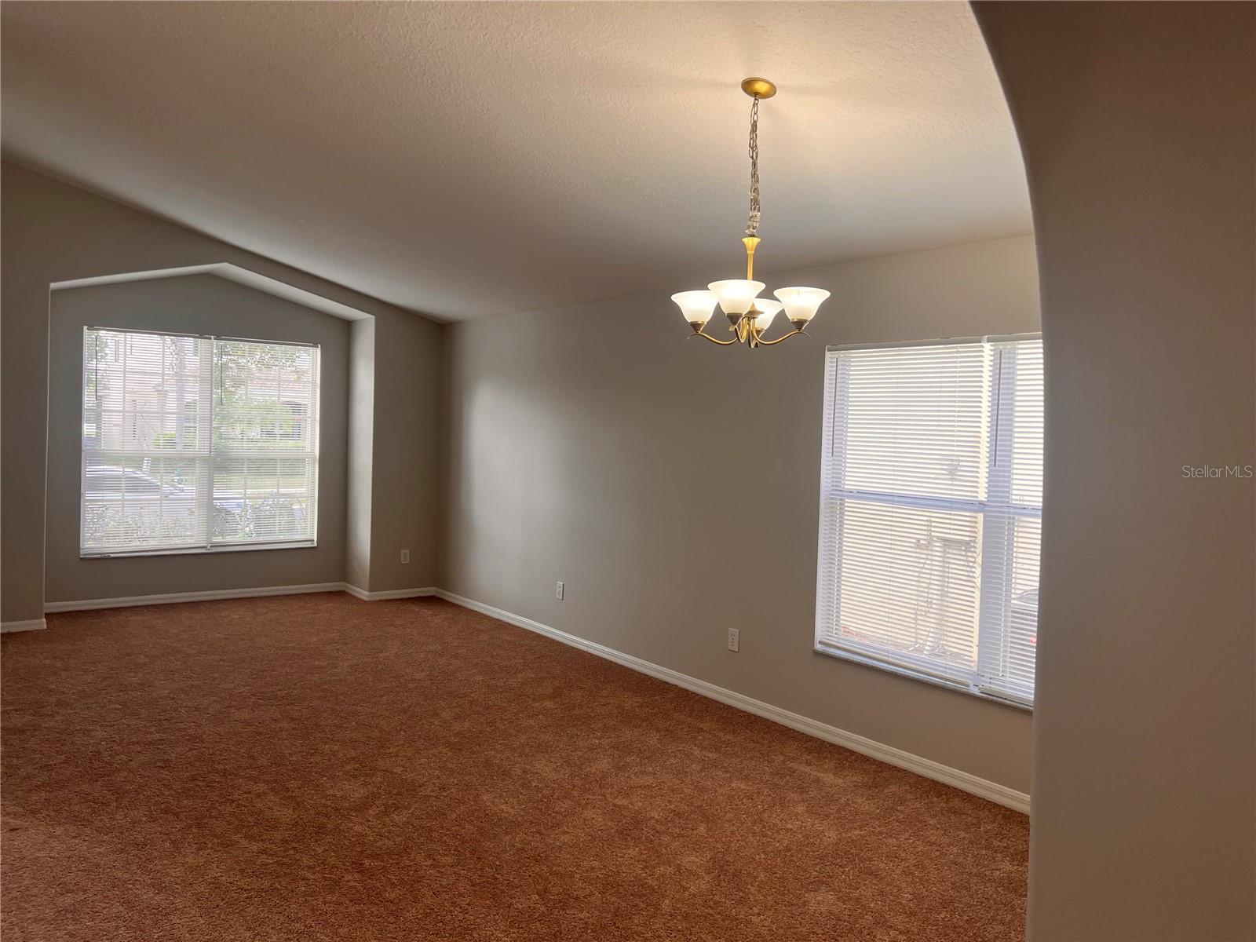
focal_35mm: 26
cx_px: 628
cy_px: 471
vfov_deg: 53.1
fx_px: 943
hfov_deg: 67.3
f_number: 1.5
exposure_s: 1/120
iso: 50
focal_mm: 5.7
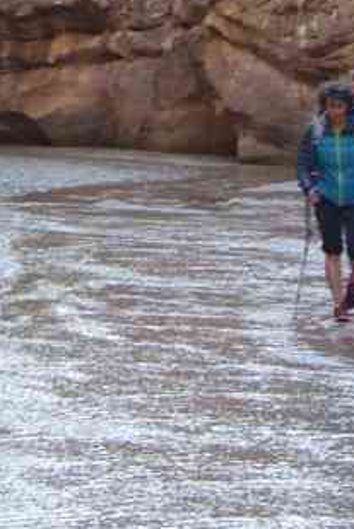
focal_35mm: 188
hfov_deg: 7.3
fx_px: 2764
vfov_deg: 10.7
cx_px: 101
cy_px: -197
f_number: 7.1
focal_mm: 38.8
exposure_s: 1/60
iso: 1600
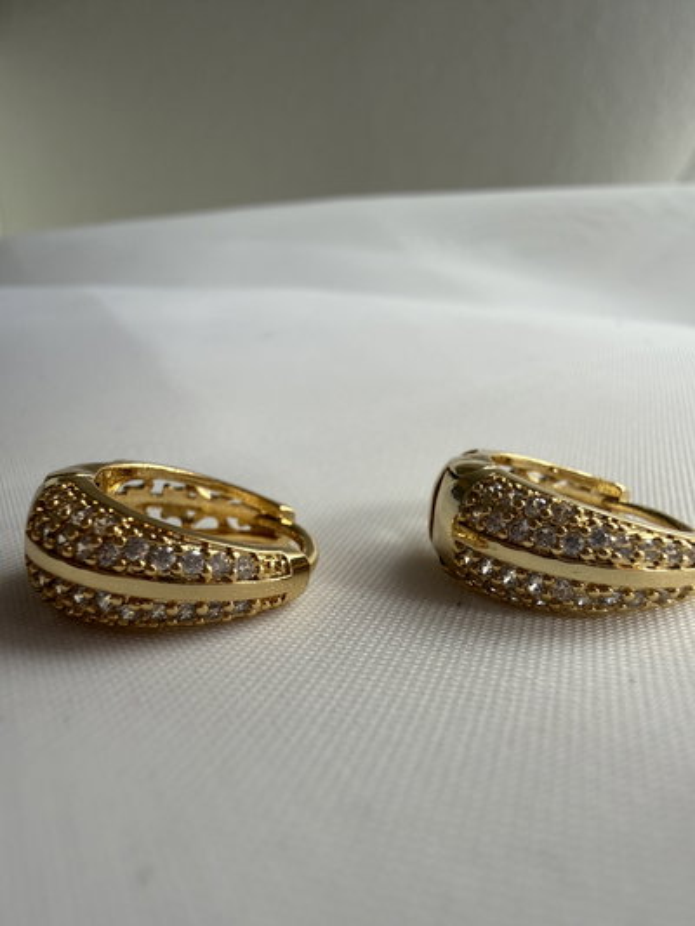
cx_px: 348
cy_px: 463
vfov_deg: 71.6
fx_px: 642
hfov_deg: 56.8
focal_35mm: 24
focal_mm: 2.22
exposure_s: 1/99
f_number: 2.2
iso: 50
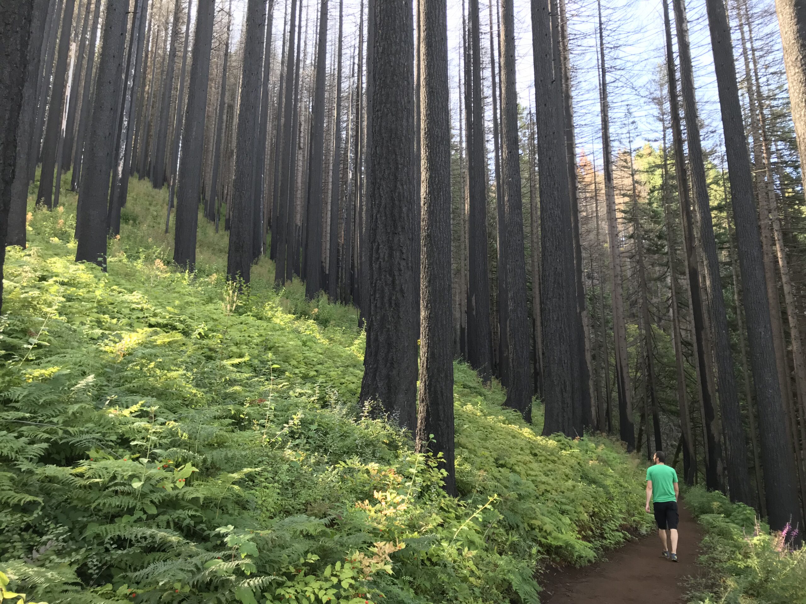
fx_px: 652
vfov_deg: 49.7
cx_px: 403
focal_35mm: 28
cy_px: 302
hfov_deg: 63.4
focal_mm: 3.99
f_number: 1.8
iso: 40
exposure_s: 1/120
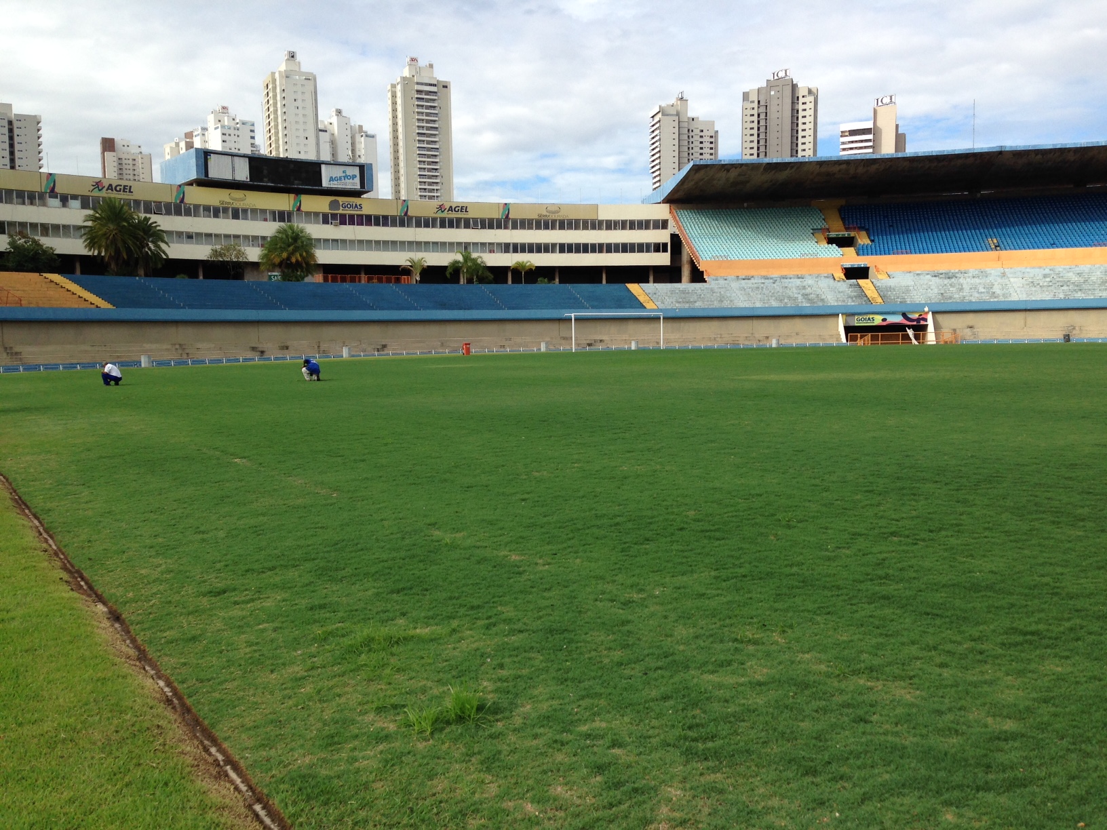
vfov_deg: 42.9
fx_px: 1055
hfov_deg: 55.4
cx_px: 554
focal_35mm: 33
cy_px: 415
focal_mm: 4.12
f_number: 2.4
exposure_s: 1/1232
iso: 50
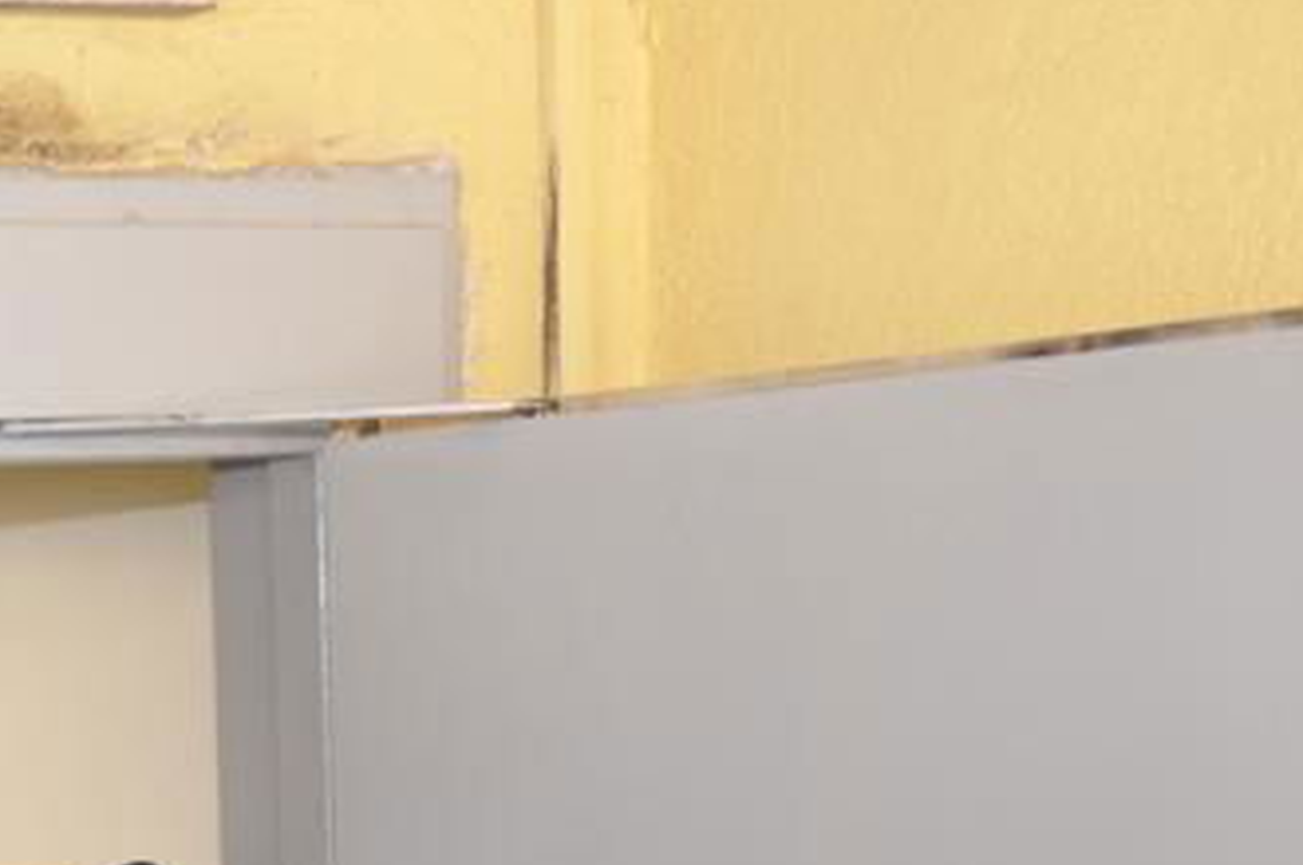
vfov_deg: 10.9
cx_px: -193
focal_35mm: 121
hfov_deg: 16.4
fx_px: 4373
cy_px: 1256
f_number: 4
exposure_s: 1/60
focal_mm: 26
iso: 400
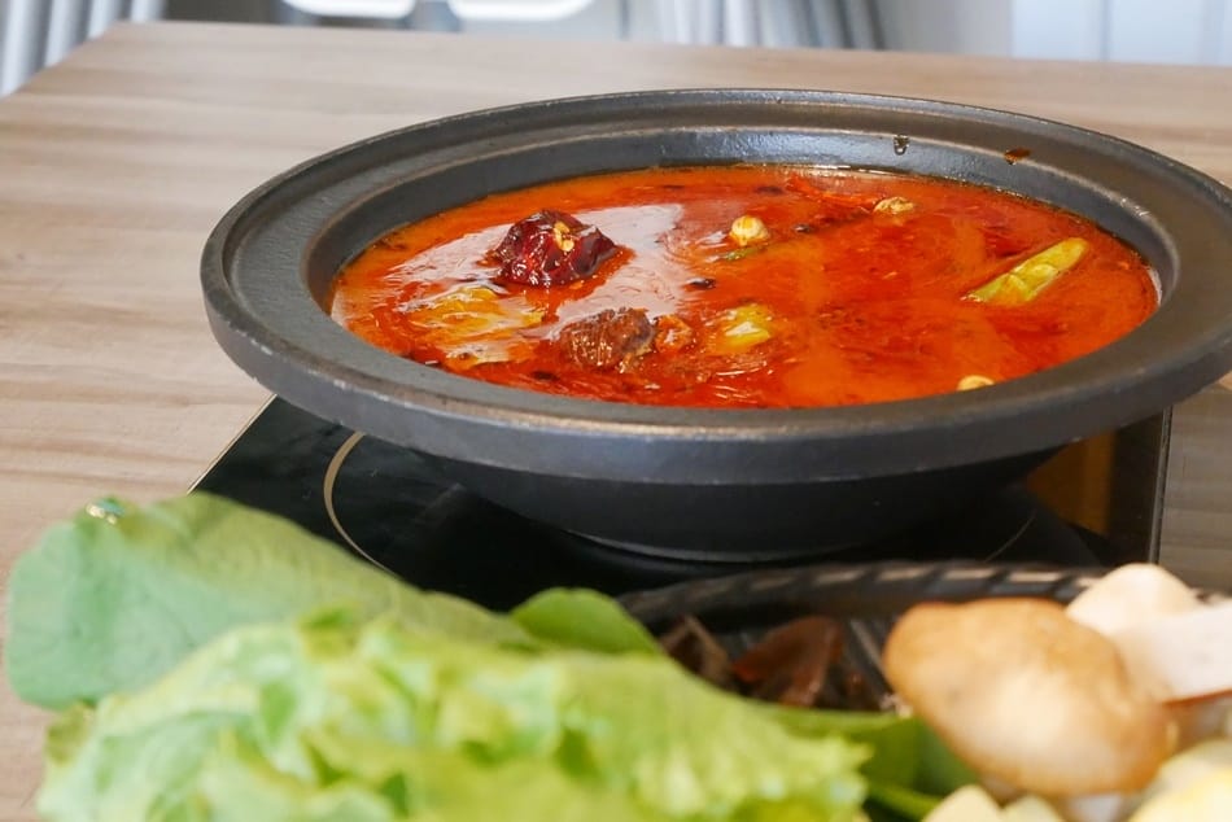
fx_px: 2259
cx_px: 616
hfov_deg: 30.5
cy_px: 411
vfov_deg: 20.6
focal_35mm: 66
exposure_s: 1/125
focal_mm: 32
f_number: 5.6
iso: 3200
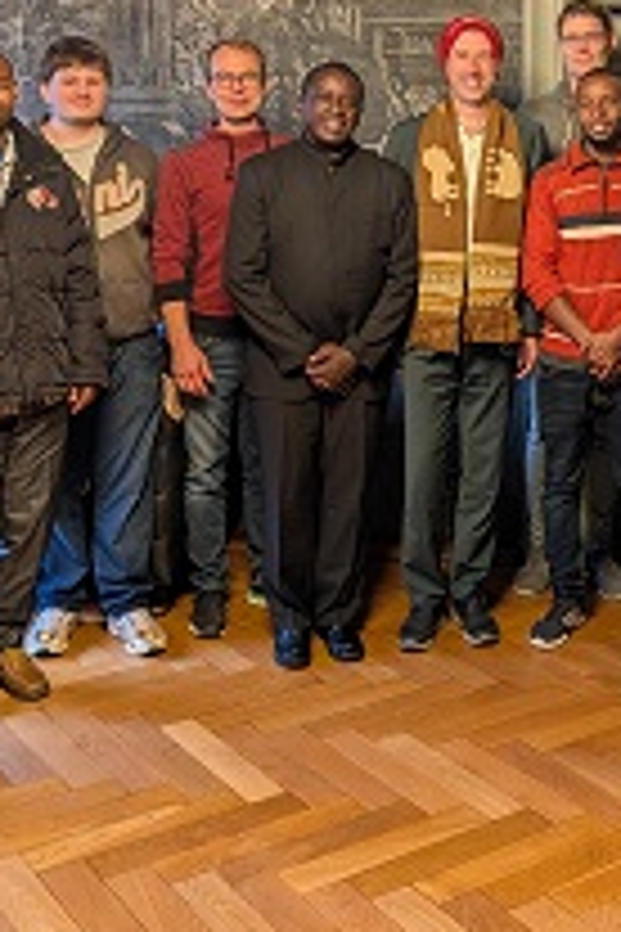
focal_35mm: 53
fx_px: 1371
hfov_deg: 25.1
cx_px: 490
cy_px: 223
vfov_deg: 36.6
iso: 98
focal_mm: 6.9
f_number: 1.68
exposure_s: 1/78.7
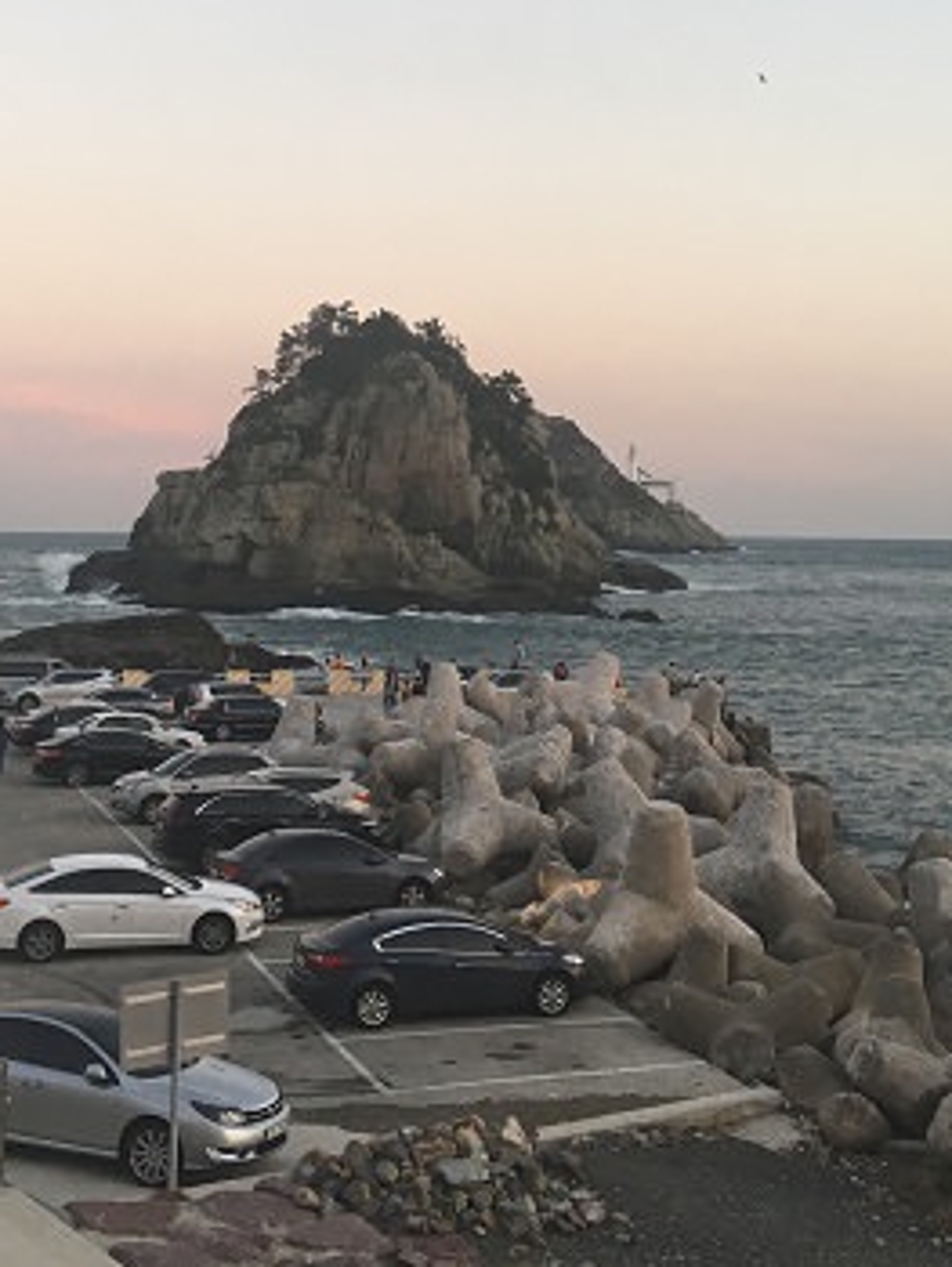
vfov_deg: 34.9
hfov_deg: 27.5
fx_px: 1941
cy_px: 228
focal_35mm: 53
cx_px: 398
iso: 25
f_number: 2.2
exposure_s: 1/40
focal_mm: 4.15
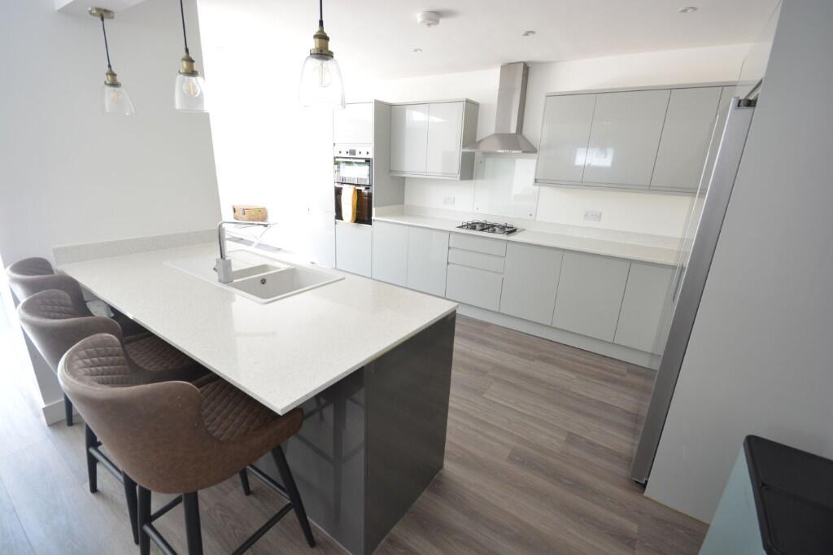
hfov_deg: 100.4
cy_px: 278
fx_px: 347
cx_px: 416
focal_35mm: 15
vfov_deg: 77.3
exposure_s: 1/15
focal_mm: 10
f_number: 8
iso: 400
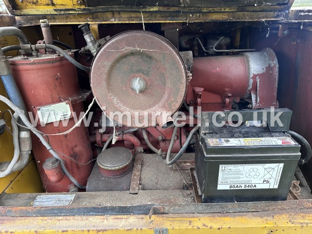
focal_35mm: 24
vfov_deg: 56.8
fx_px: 216
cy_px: 117
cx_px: 156
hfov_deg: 71.6
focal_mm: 6.86
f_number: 1.78
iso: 250
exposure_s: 1/60
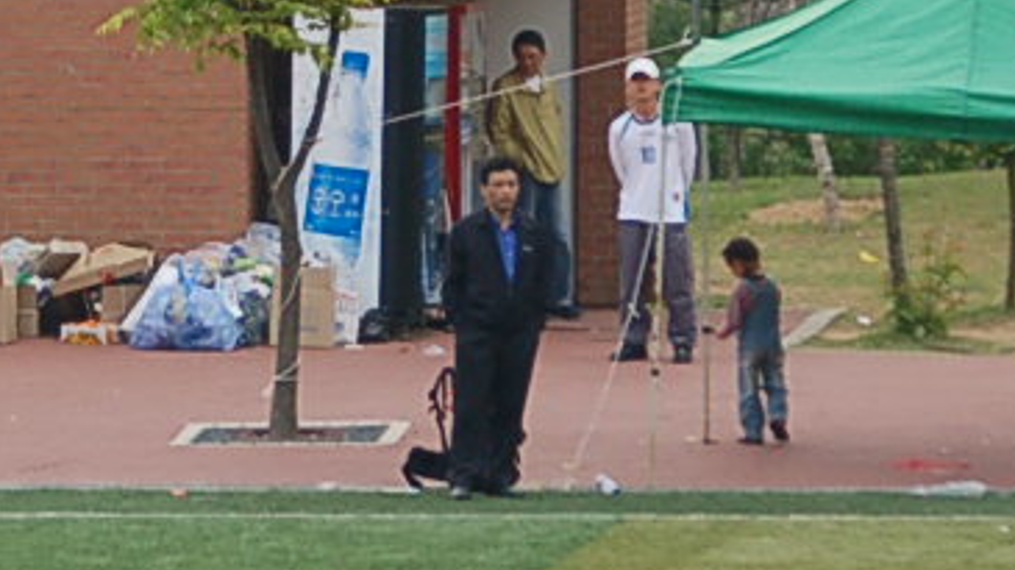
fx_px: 15685
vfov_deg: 2.1
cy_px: 400
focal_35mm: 583
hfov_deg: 3.7
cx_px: 167
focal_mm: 90
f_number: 4.8
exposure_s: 1/1000
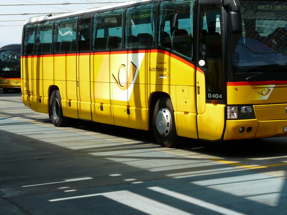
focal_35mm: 82
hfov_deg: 23.7
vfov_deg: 18.0
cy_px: 80
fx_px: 680
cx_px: 201
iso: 100
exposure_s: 1/250
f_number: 5.6
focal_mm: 9
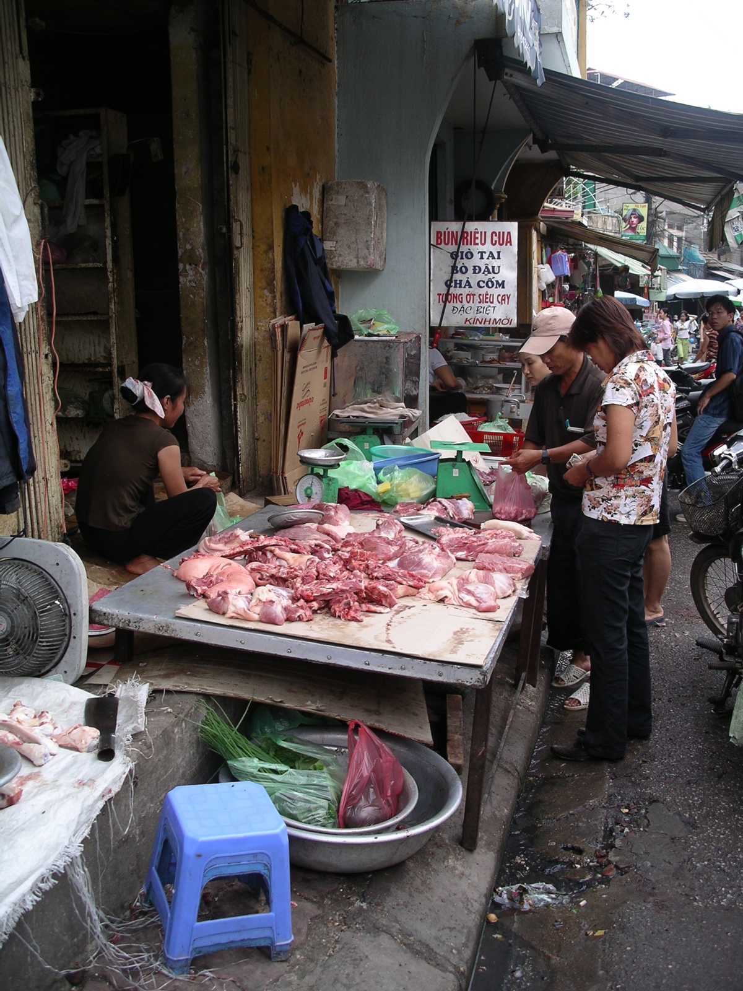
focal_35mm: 37
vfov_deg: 50.1
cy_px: 496
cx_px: 372
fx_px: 1059
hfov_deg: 38.7
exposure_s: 1/160
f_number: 3
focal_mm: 7.8
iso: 64
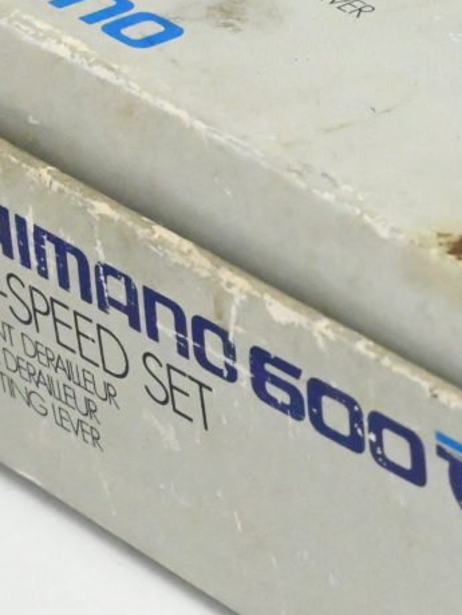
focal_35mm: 281
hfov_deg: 5.3
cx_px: 375
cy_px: 108
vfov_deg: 7.0
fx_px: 5000
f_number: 13
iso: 10000
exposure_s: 1/640
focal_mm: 70
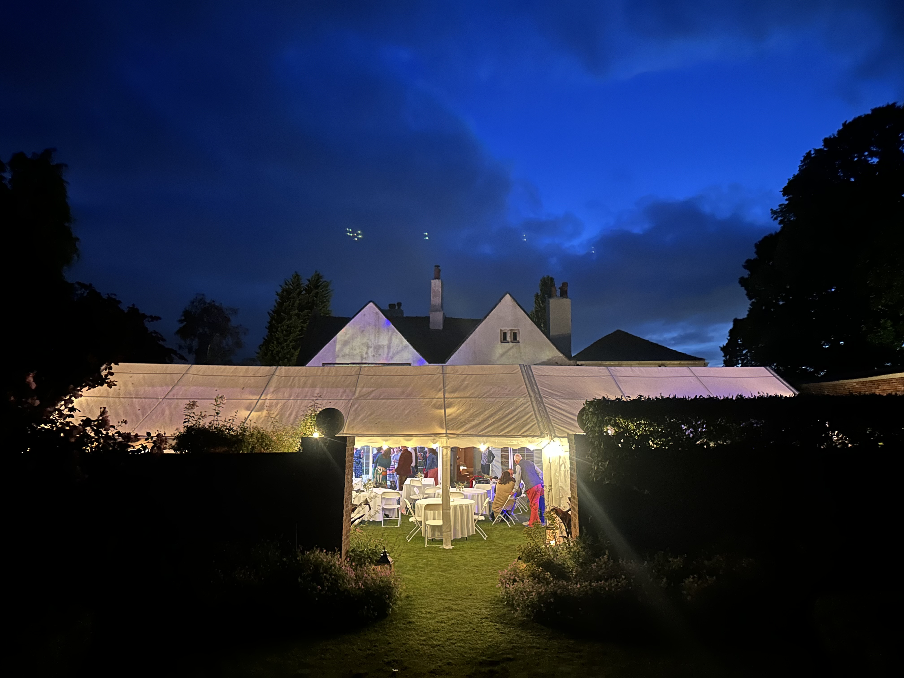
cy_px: 339
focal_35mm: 24
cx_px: 452
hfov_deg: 71.6
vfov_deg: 56.8
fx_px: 627
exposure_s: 1/9
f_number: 1.78
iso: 1600
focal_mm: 6.86
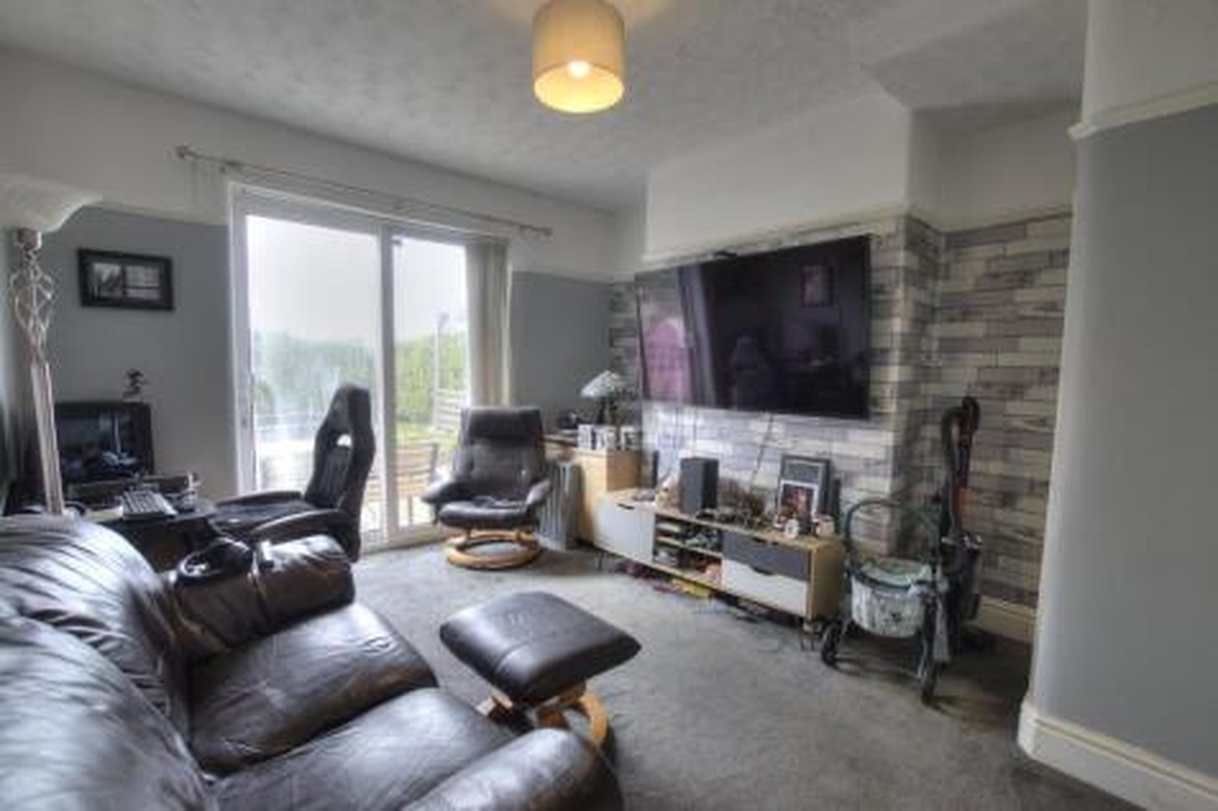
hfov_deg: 100.4
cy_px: 406
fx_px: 507
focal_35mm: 15
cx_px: 609
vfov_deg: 77.3
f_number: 8
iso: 400
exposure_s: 1/10
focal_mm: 10
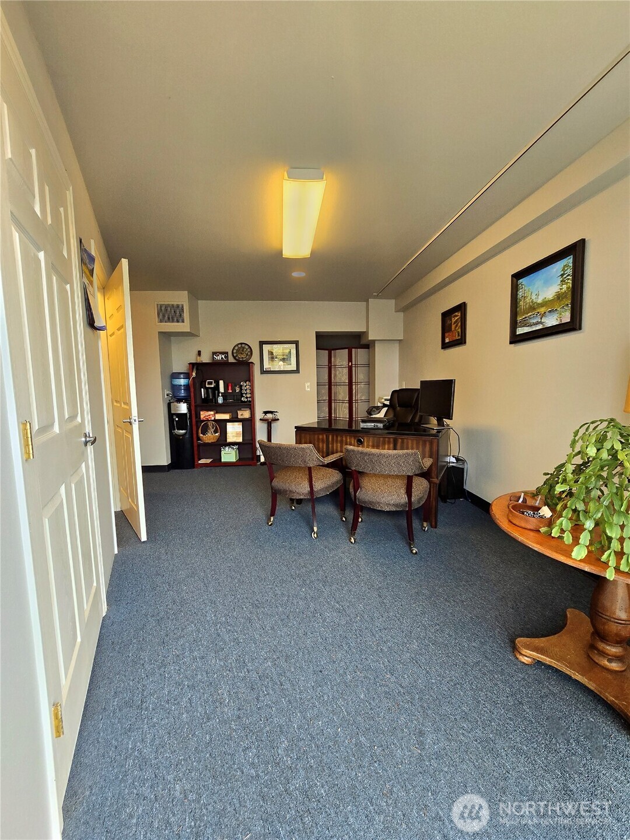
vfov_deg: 106.2
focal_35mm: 13
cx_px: 315
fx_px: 315
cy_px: 420
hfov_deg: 89.9
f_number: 2.2
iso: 100
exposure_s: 1/60.2
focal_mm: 2.2
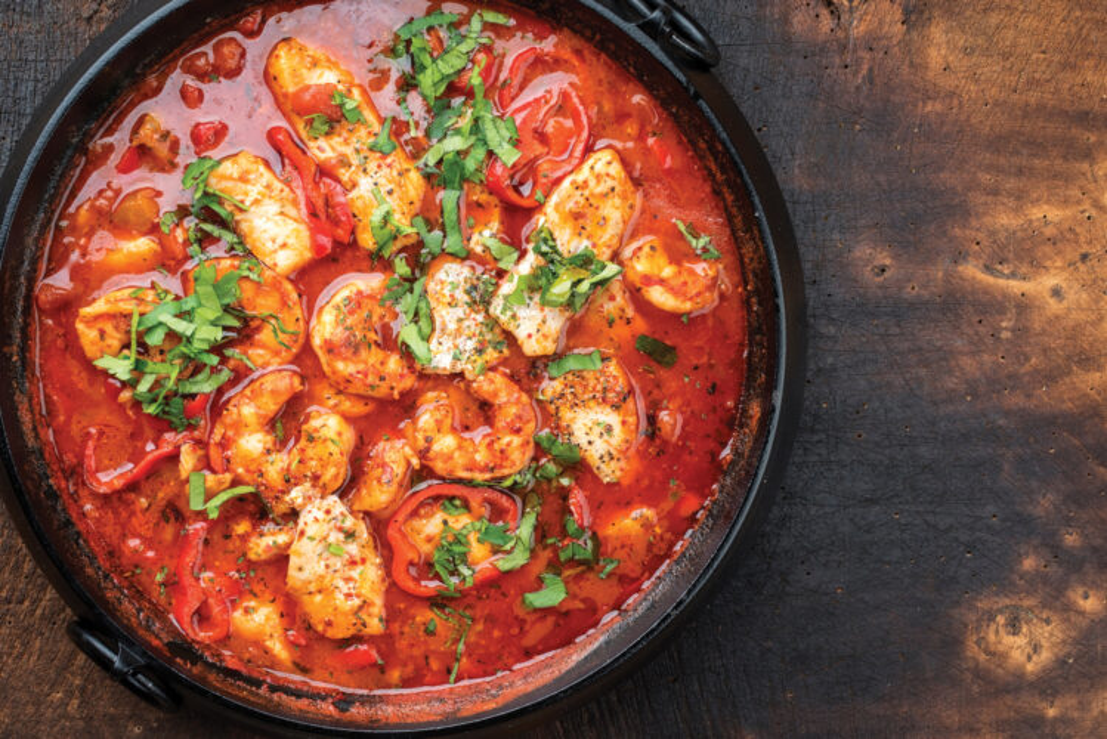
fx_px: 1538
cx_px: 554
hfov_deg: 39.6
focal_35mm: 50
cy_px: 370
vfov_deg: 27.0
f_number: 9
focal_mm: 50
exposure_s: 1/200
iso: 200
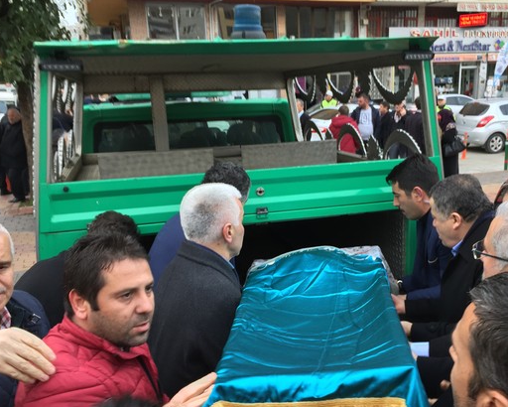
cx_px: 302
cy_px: 247
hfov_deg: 48.8
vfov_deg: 40.0
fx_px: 557
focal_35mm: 37
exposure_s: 1/100
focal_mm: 4.15
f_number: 2.2
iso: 40
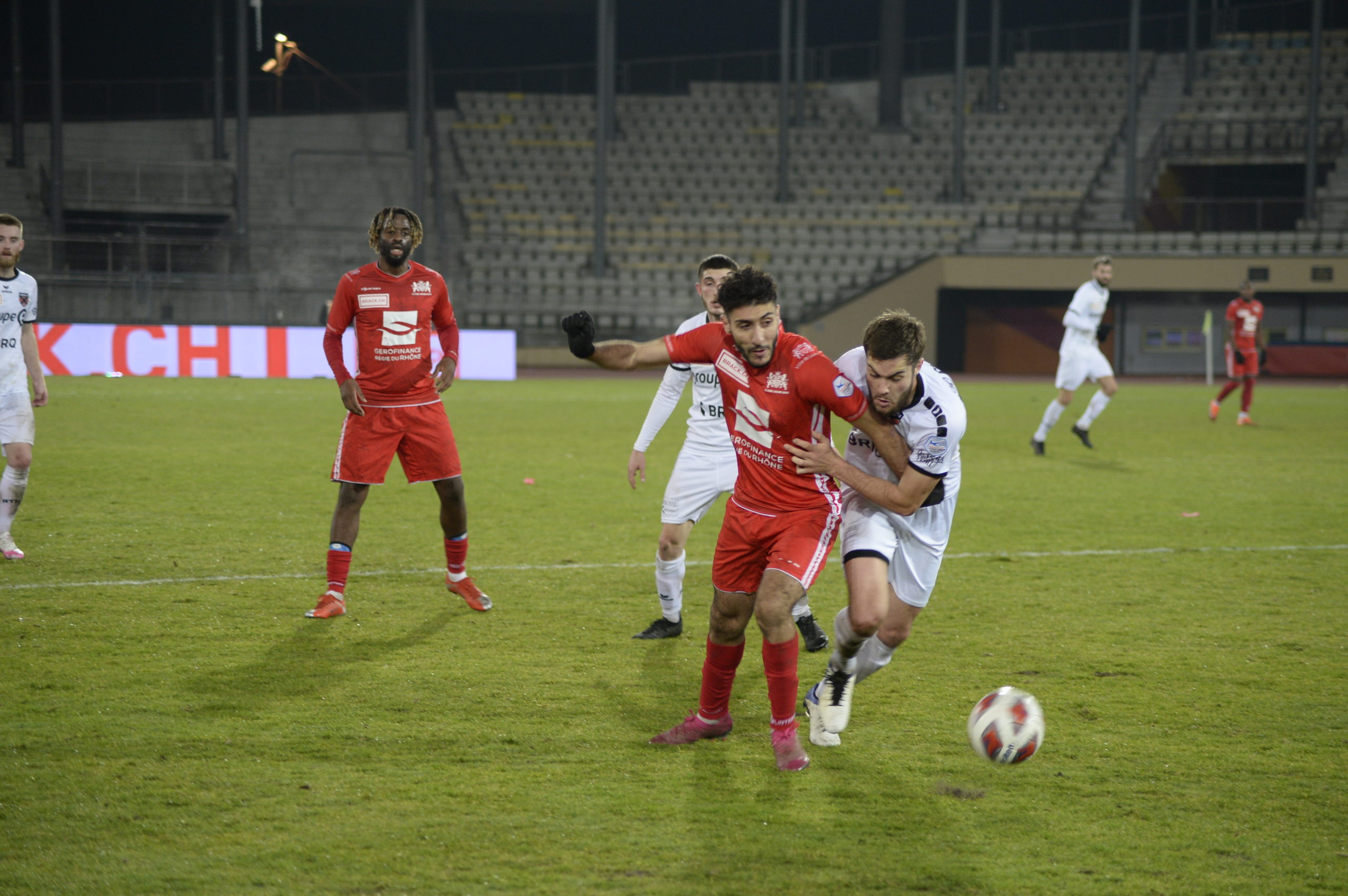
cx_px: 674
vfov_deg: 10.1
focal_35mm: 135
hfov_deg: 15.2
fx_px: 5049
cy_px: 448
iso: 1600
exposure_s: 1/250
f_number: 4.2
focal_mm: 135
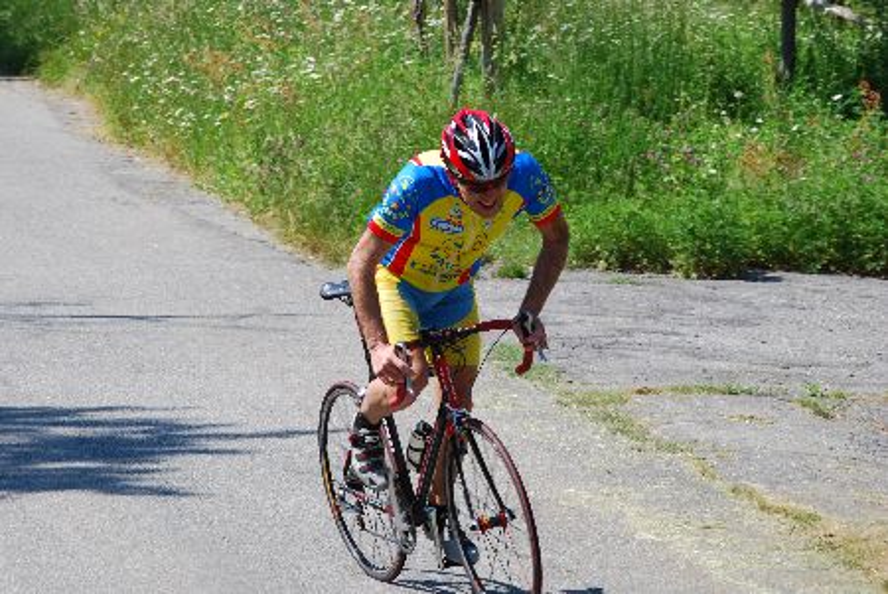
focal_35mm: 218
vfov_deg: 6.3
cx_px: 444
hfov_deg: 9.5
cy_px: 297
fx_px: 5370
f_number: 9
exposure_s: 1/125
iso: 100
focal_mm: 145
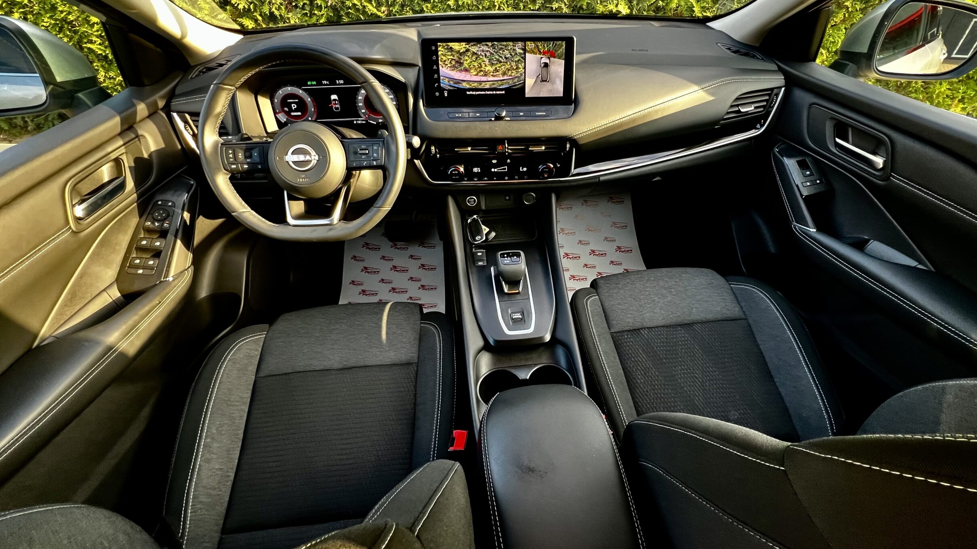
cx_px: 508
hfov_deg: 102.9
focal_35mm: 15
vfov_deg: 70.4
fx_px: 389
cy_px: 249
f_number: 1.8
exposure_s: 1/99
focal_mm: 1.57
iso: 250
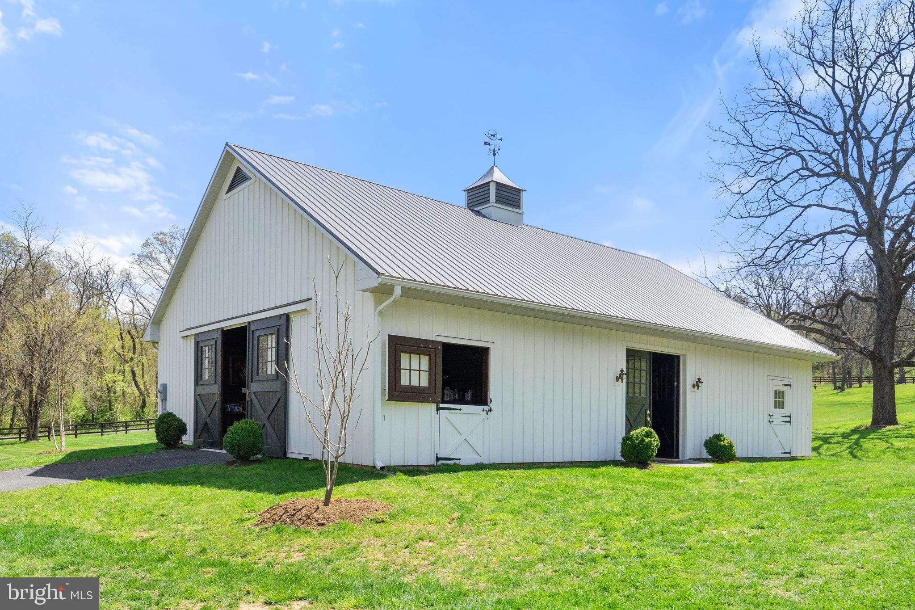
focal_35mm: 27
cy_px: 305
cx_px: 458
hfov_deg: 67.4
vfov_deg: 47.9
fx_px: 686
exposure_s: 1/2000
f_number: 8
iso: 800
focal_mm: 18
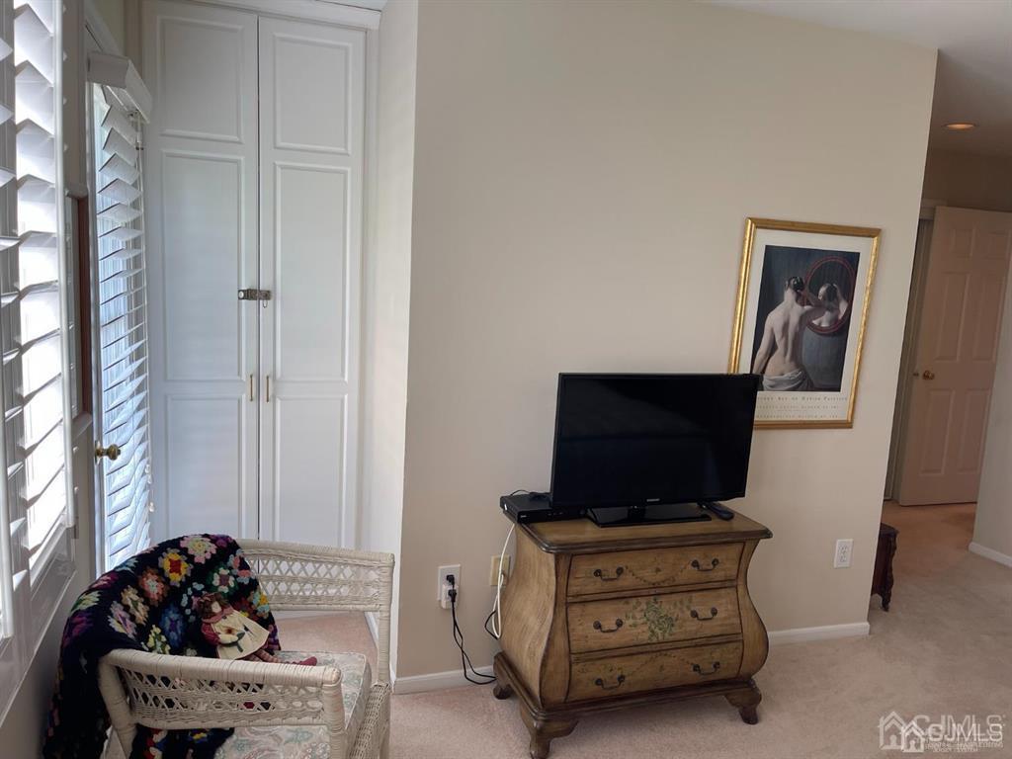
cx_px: 506
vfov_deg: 53.1
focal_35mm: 26
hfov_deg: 67.3
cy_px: 380
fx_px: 760
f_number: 1.6
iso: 64
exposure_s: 1/120
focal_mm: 5.1
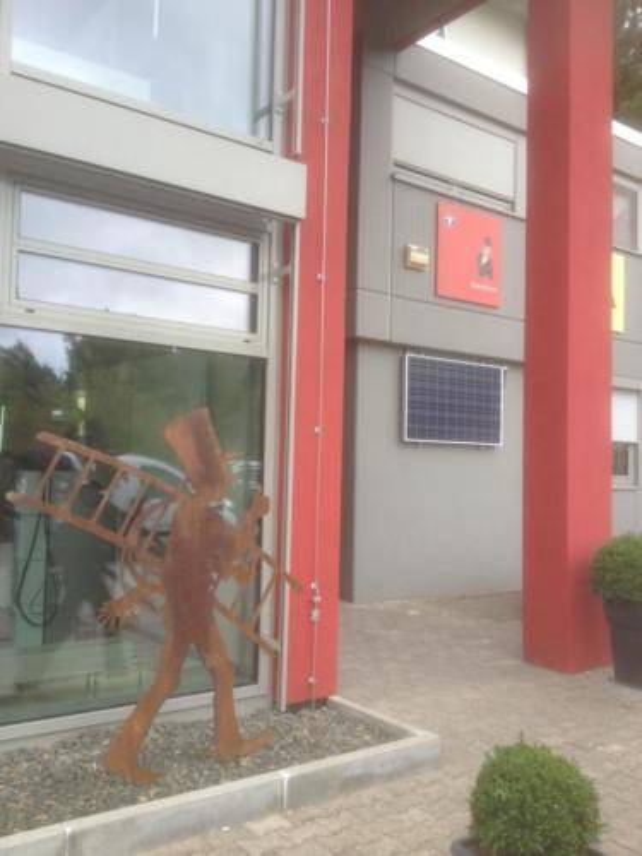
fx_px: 865
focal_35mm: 35
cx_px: 321
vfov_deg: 52.6
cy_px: 428
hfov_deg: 40.7
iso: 50
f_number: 2.4
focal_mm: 4.28
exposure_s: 1/127
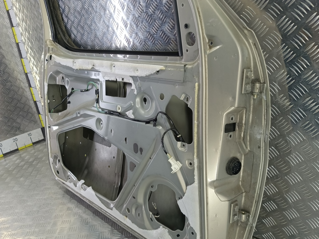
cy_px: 120
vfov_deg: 51.4
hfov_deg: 65.3
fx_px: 249
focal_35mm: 27
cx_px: 160
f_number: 1.6
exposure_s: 1/50
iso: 130
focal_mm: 4.11
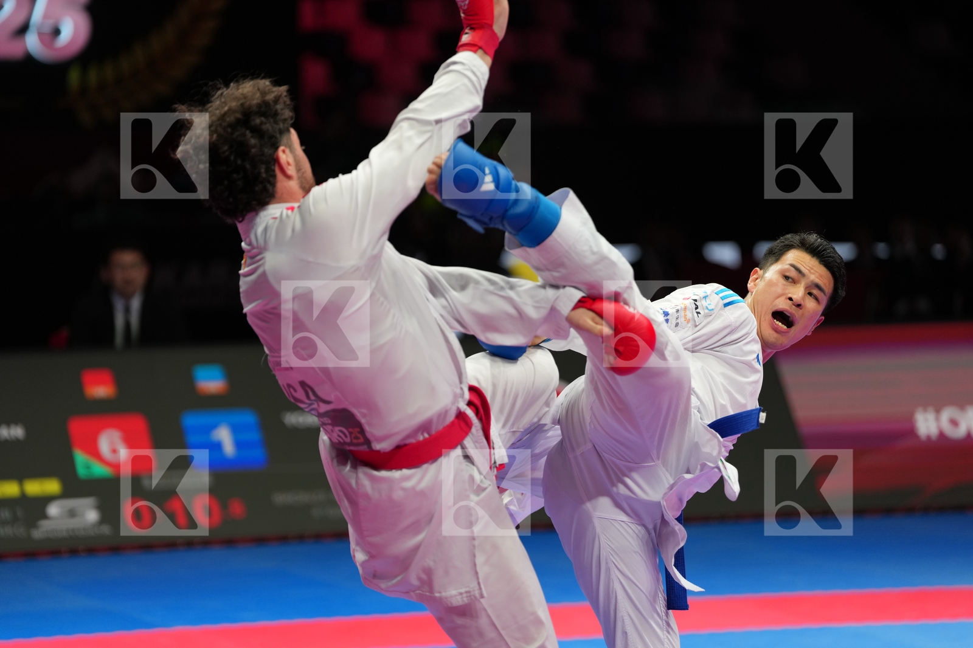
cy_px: 324
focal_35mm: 155
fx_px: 4188
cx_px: 486
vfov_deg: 8.9
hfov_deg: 13.3
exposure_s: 1/1000
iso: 800
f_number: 2.8
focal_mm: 155
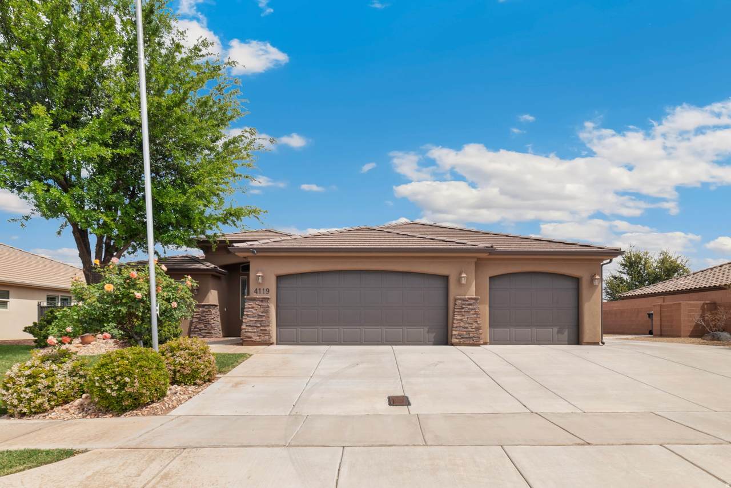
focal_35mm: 14
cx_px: 366
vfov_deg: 81.2
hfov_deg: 104.2
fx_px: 284
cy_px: 244
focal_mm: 14
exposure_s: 1/30
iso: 100
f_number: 14
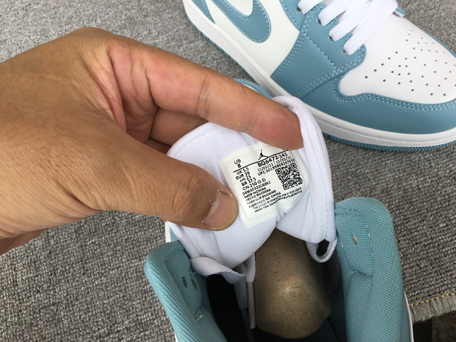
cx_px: 241
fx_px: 435
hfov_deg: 55.3
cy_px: 181
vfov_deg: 42.9
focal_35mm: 33
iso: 25
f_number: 2.4
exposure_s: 1/226
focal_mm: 3.3
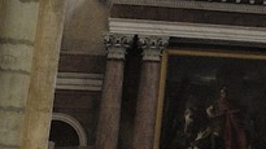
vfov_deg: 5.6
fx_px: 1467
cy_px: -220
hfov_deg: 8.7
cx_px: 781
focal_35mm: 208
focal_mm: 17
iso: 200
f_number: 4
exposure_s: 1/30
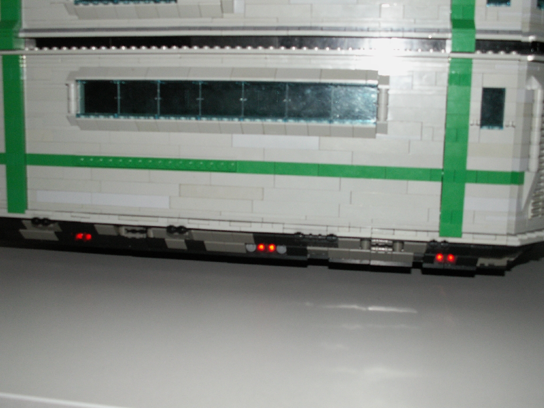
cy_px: 204
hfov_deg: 46.8
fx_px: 629
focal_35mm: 40
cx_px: 272
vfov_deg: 36.0
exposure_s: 1/40
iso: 160
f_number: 2.8
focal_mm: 6.56
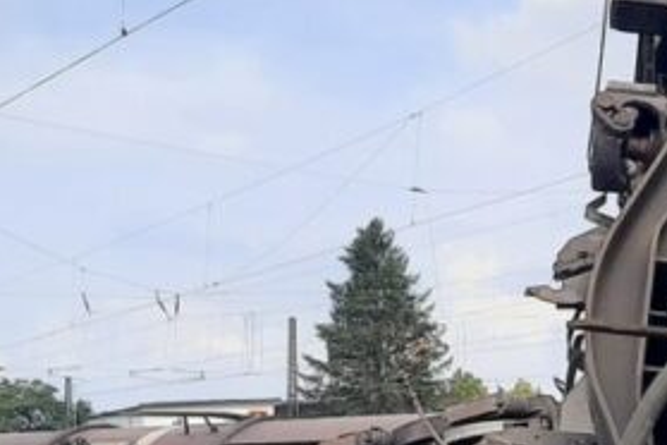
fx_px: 2019
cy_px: 471
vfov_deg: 12.4
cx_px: 552
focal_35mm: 109
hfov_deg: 18.5
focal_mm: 4.6
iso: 32
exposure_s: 1/824
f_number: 2
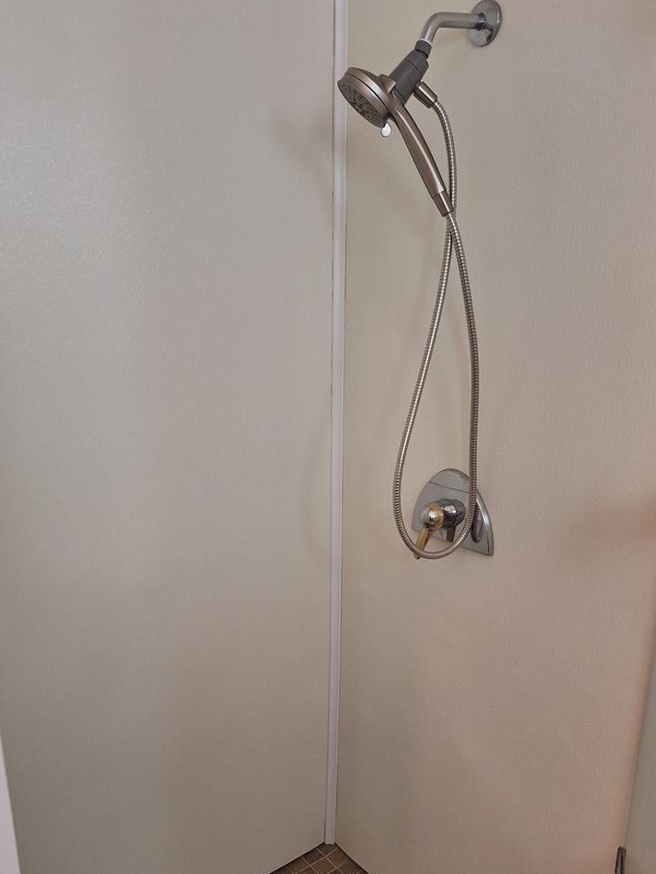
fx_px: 733
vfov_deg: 61.0
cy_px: 533
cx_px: 345
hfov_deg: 48.2
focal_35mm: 29
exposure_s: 1/40
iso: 125
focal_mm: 5.54
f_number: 1.8
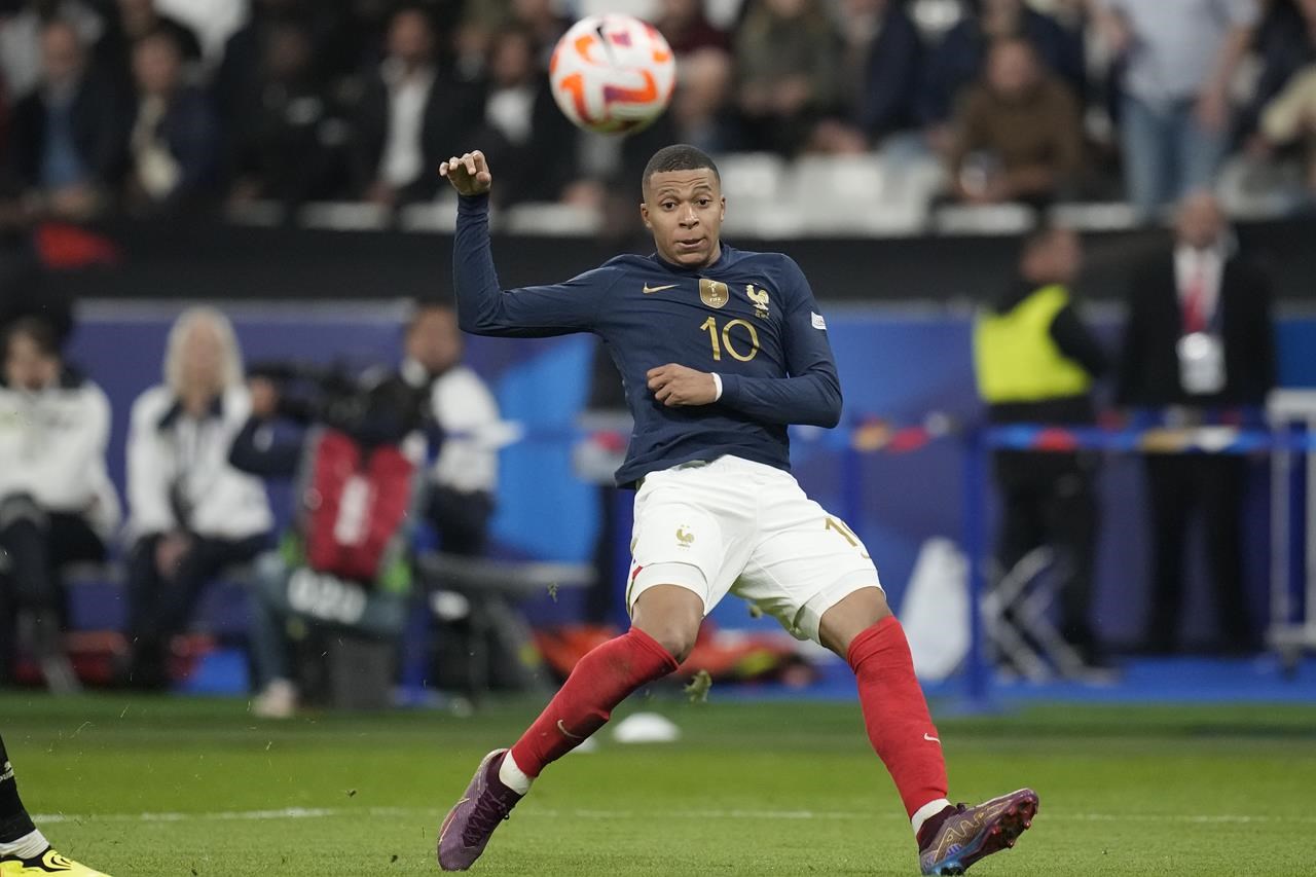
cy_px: 438
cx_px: 658
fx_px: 21929
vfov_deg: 2.3
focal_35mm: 600
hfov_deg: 3.4
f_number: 2.8
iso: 3200
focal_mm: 400
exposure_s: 1/2500
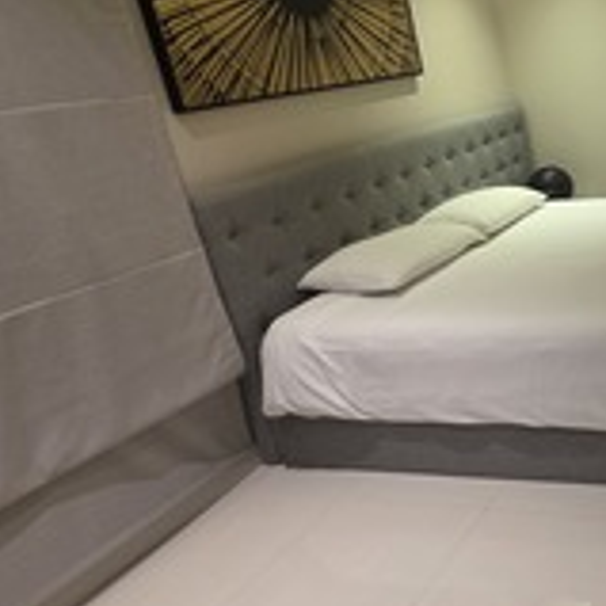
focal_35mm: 33
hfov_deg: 38.1
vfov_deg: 49.2
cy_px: 219
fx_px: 654
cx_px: 715
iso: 160
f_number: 1.9
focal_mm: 2.2
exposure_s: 1/50
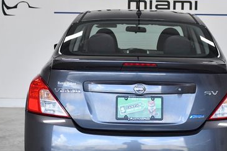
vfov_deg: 16.3
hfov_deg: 24.1
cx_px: 140
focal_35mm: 84
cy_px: 77
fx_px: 530
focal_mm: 32
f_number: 3.5
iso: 1600
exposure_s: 1/2000
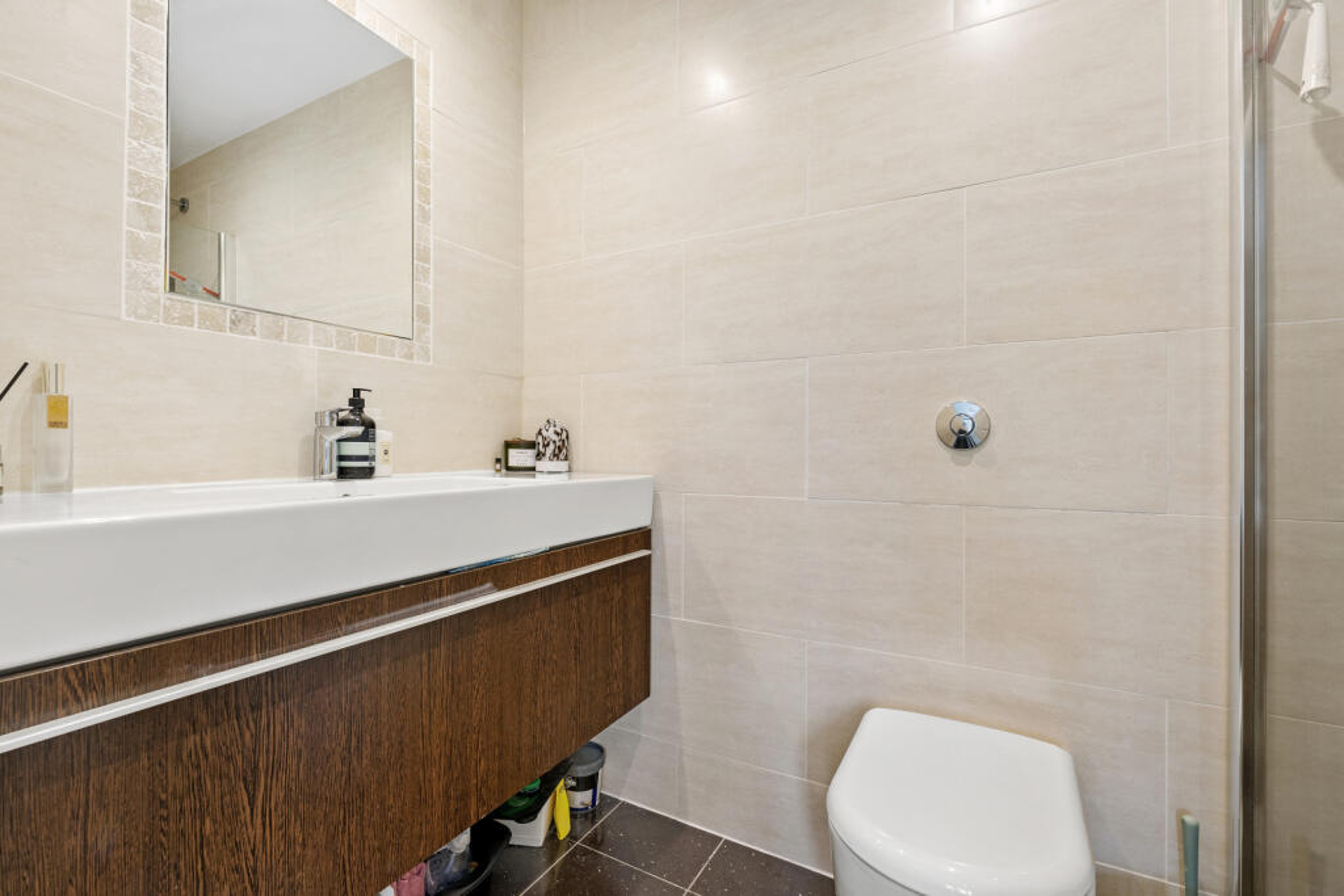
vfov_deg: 73.8
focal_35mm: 16
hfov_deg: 96.7
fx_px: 597
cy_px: 448
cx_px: 672
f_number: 8
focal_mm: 16
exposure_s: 1
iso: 320
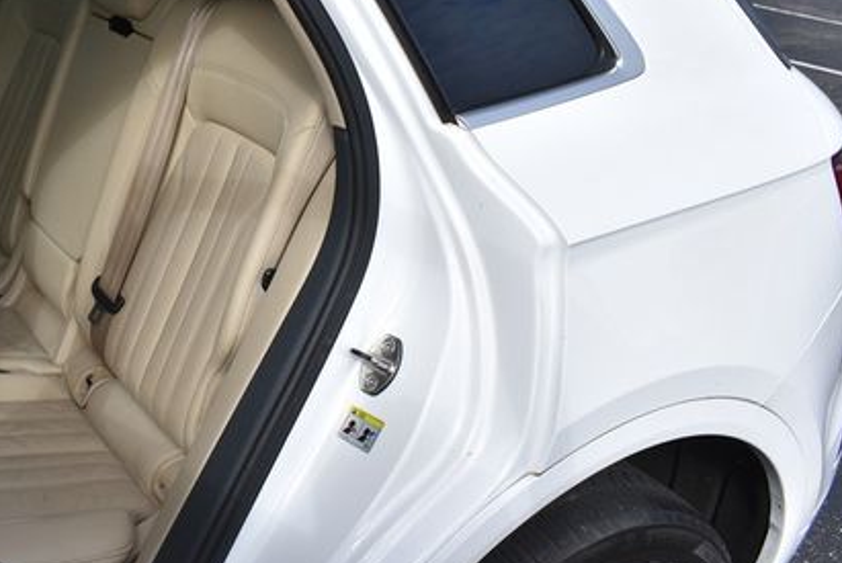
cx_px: 223
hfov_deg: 45.0
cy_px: 161
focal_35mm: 42
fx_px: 983
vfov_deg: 31.6
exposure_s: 1/250
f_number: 8
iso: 100
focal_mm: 18
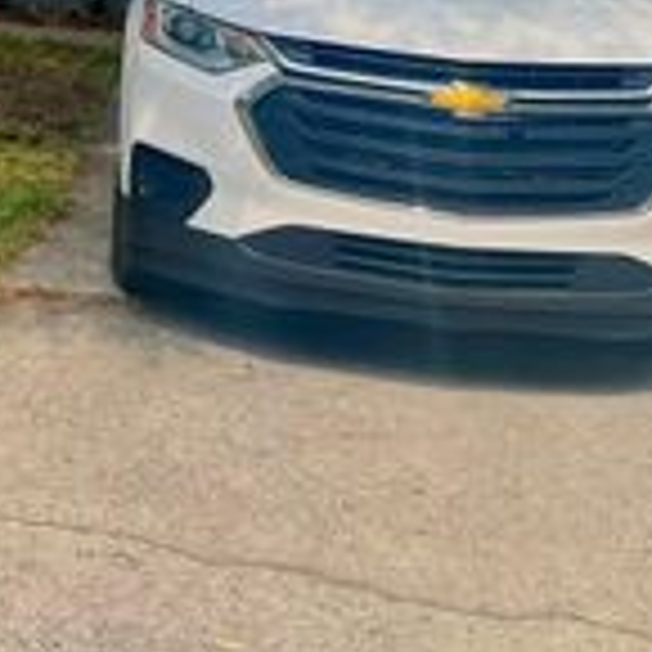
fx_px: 1683
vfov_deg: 20.5
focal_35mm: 79
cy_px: -133
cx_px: 117
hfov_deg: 21.6
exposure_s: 1/1212
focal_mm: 5.1
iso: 50
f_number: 1.6
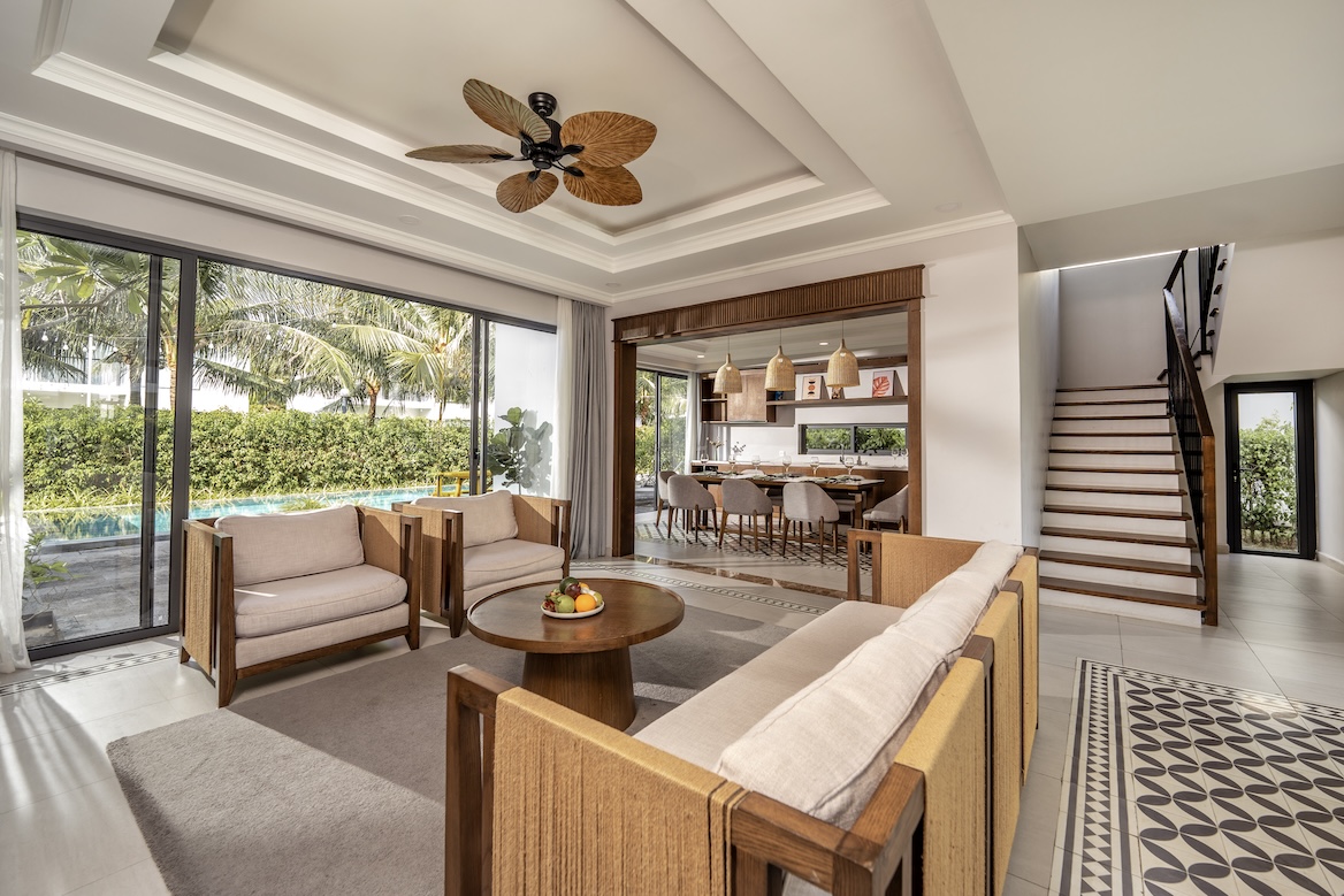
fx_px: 523
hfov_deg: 104.2
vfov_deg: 81.2
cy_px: 448
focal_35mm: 14
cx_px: 672
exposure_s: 1/40
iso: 80
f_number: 6.3
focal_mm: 14
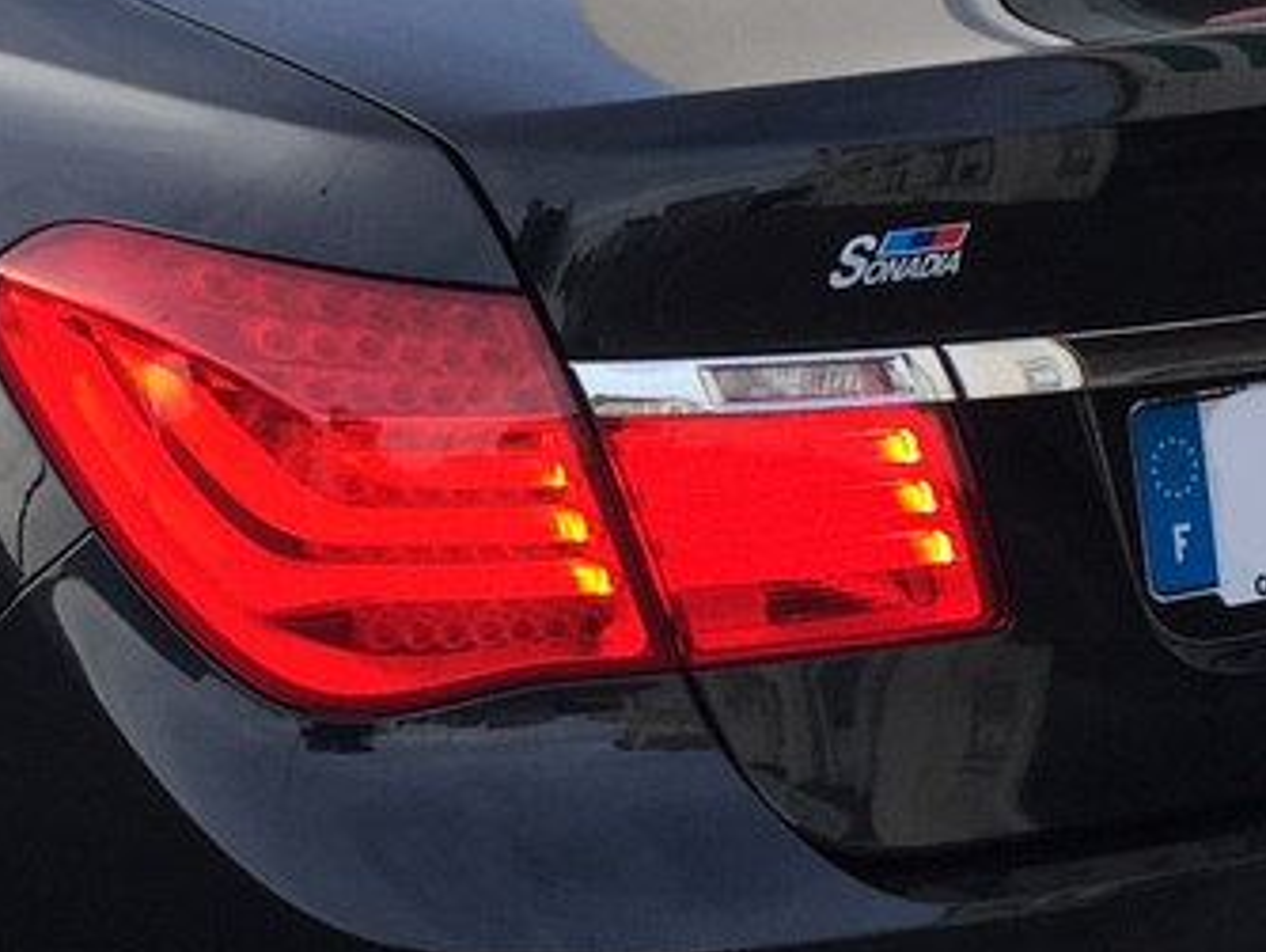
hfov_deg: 17.5
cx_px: 205
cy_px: 448
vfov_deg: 13.4
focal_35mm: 111
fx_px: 4062
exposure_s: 1/176
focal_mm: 4.15
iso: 32
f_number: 2.2
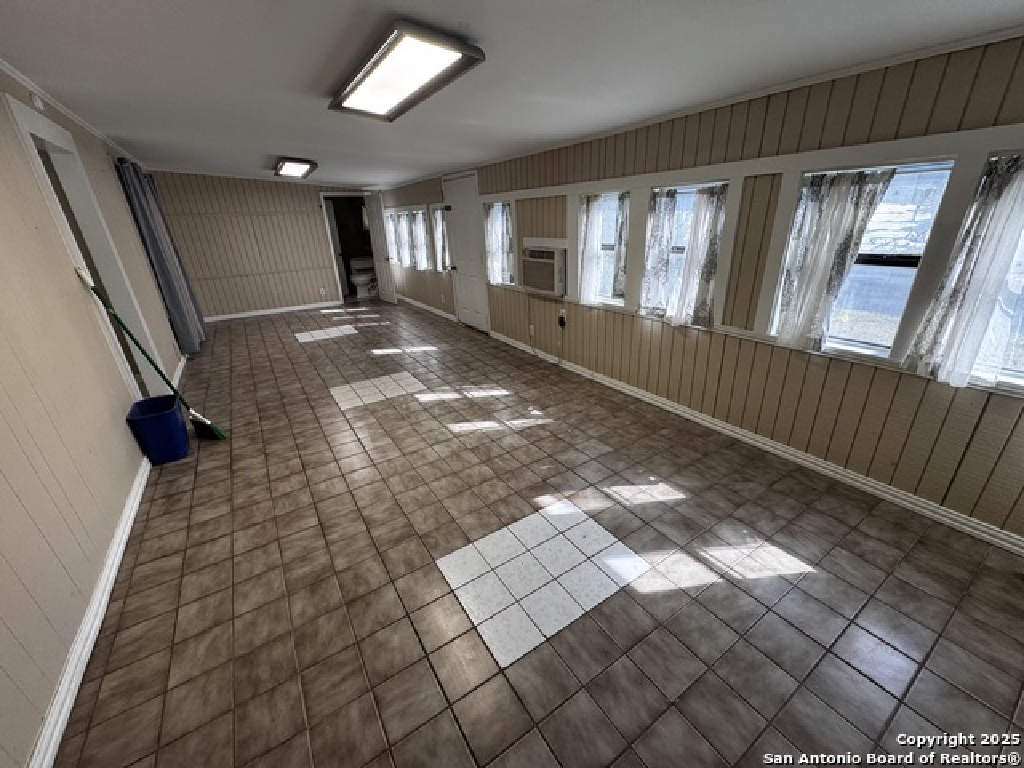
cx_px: 512
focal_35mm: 14
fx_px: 414
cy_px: 384
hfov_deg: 102.1
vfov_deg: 85.7
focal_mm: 2.22
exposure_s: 1/120
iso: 160
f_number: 2.2
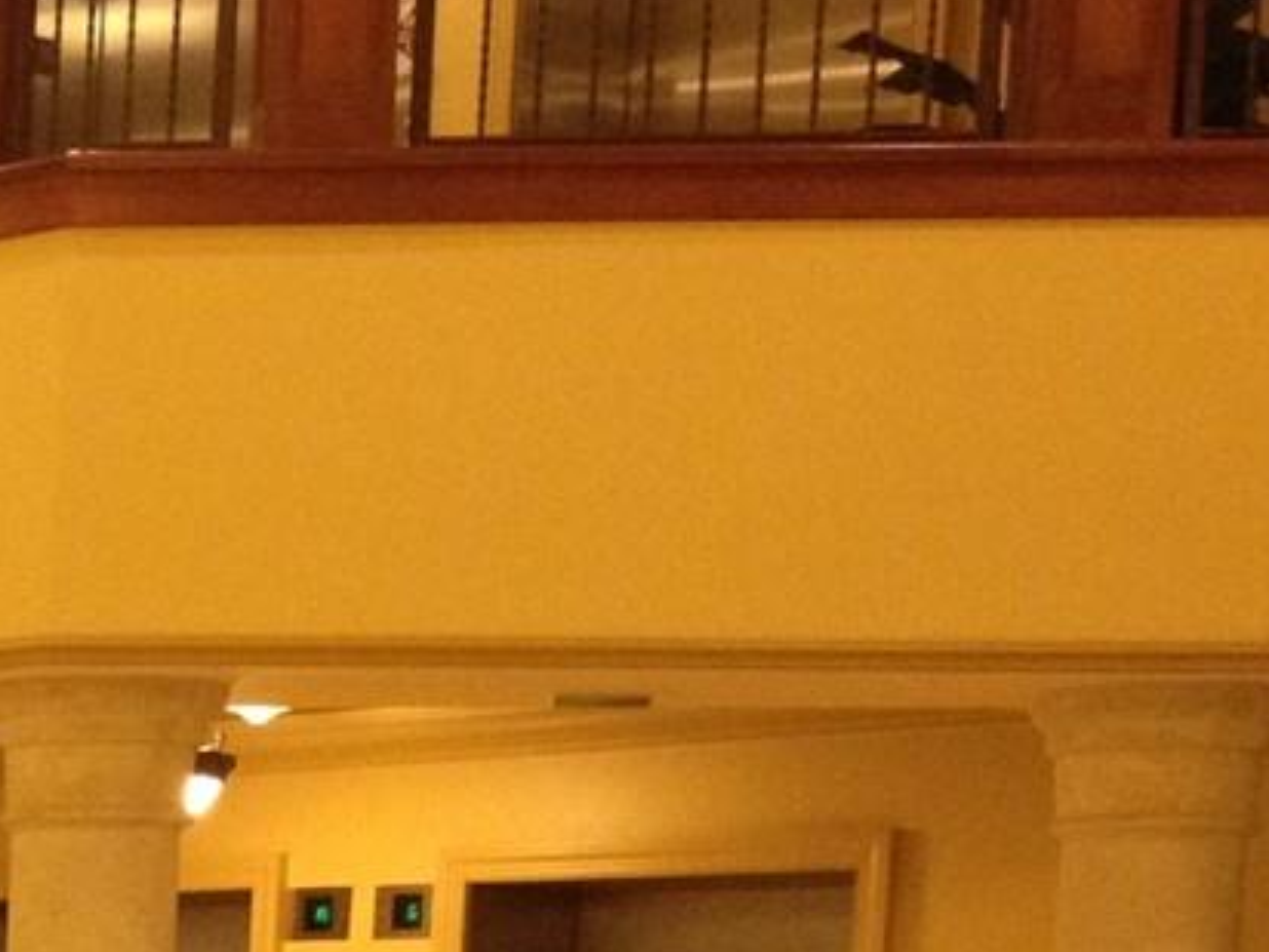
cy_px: 1676
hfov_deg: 13.3
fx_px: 4986
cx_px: -915
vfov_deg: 10.3
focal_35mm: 136
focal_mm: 4.28
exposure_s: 1/20
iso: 250
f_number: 2.4
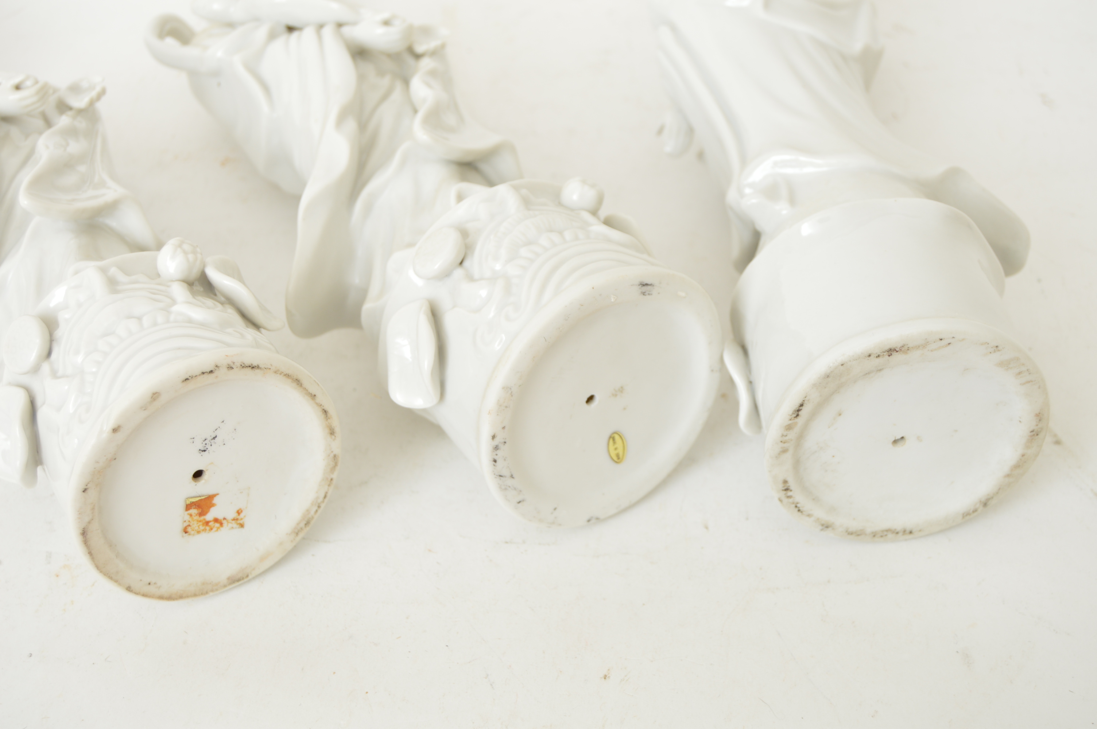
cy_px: 364
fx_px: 1918
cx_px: 548
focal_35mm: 63
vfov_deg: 21.5
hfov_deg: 31.9
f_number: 5
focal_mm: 42
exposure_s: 1/160
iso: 200
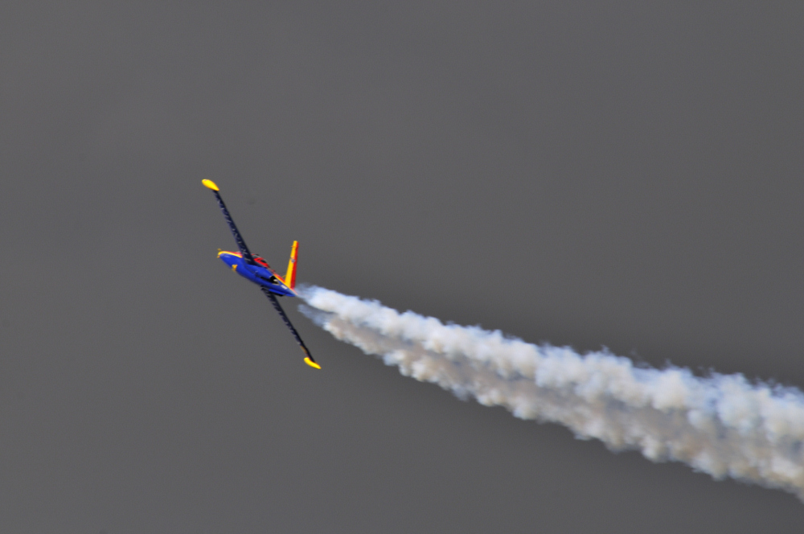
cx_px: 402
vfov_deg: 3.0
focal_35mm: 450
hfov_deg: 4.6
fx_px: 10037
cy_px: 267
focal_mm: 300
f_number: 11
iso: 200
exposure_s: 1/500
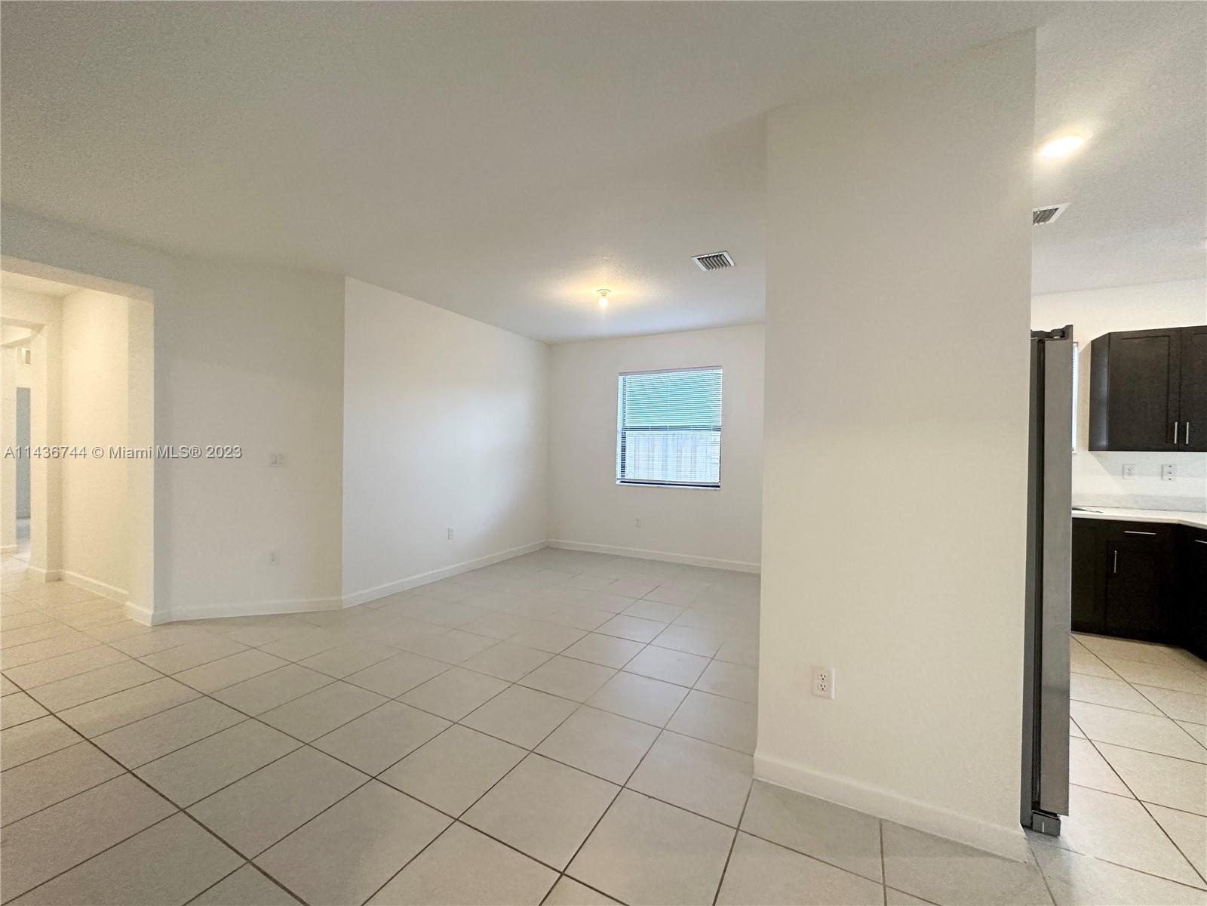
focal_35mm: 14
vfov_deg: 85.7
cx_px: 604
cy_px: 453
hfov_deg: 102.1
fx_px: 488
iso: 250
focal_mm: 2.22
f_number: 2.2
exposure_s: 1/120
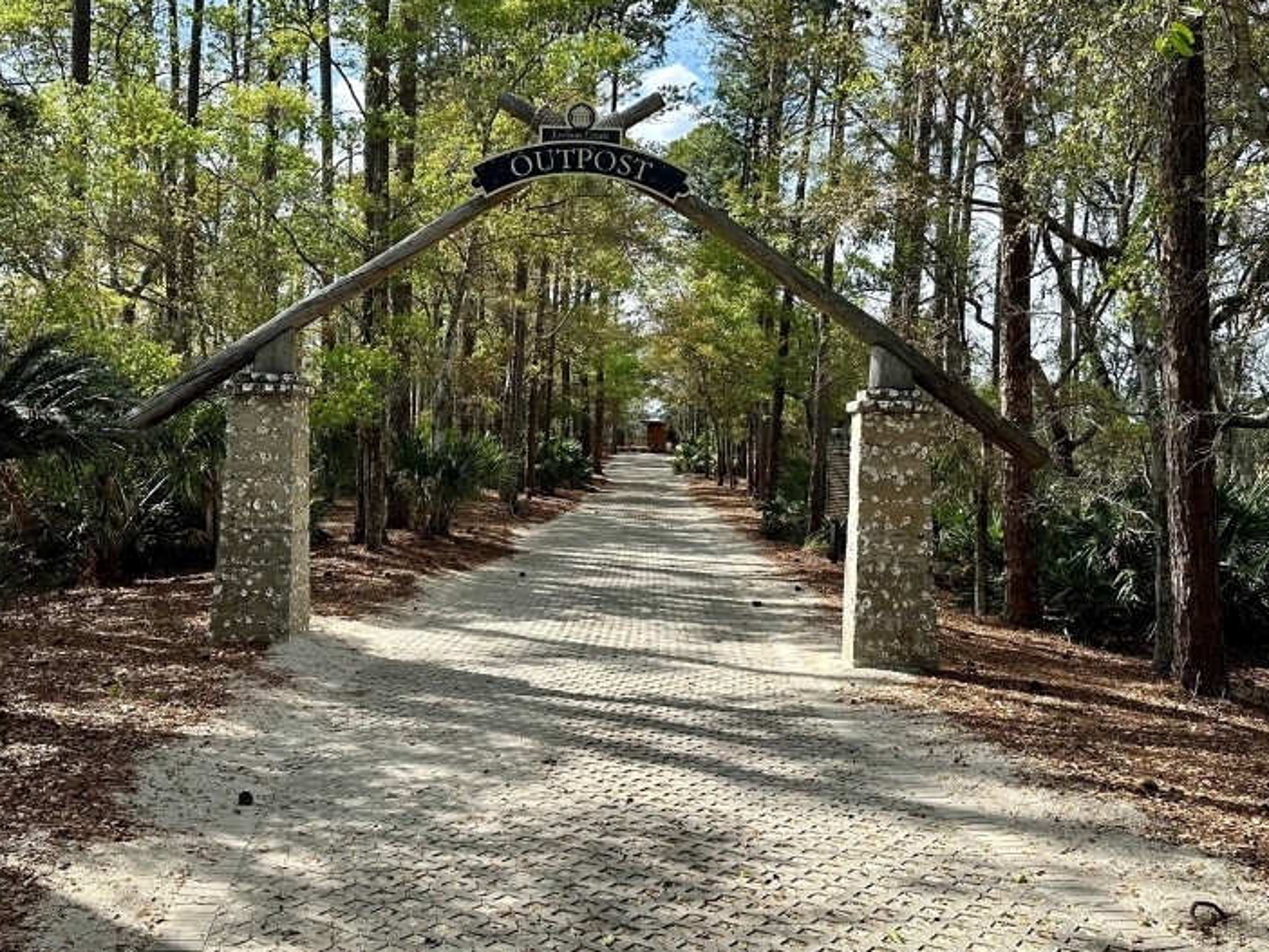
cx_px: 559
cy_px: 399
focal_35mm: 35
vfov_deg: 40.6
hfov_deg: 52.5
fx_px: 1284
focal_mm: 6.86
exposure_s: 1/1916
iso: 80
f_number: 1.78
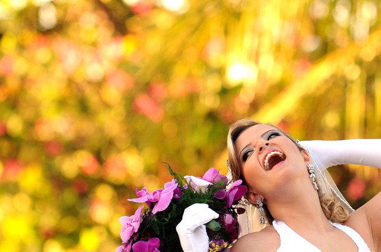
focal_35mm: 556
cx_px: 252
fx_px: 5874
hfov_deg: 3.7
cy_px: 209
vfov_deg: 2.5
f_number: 4.5
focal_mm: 200
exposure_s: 1/250
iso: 640
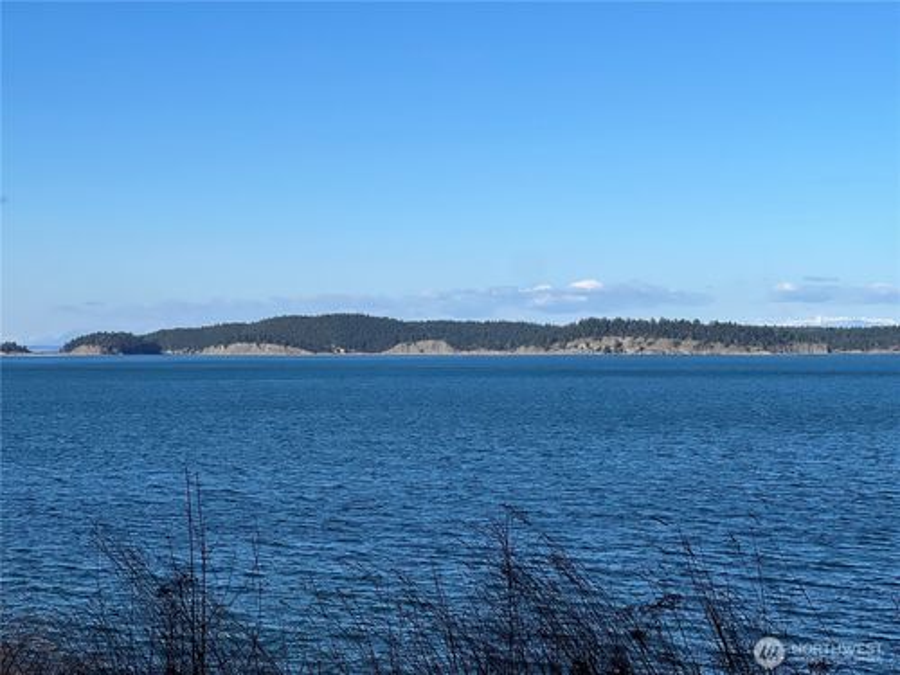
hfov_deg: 25.3
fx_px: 2002
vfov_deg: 19.1
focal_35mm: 77
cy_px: 338
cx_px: 450
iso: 32
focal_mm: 9
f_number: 2.8
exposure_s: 1/1004
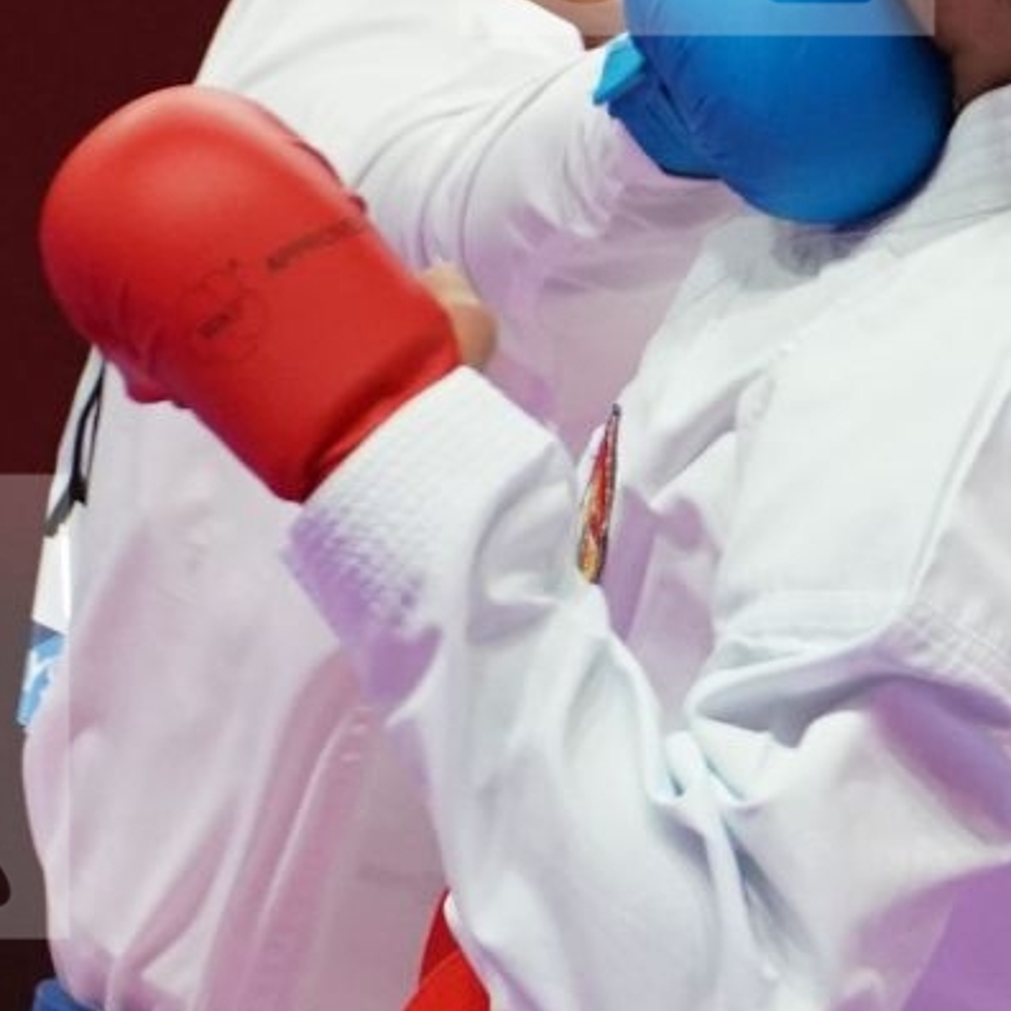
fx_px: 47615
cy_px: 707
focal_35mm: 1441
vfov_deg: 1.2
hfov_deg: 1.2
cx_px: 697
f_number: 4
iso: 3200
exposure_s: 1/1000
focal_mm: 249
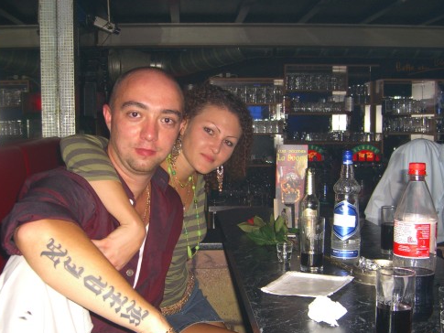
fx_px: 603
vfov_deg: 30.8
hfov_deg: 40.4
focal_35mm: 47
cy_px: 199
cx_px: 206
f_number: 2.8
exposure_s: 1/60
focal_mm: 7.9
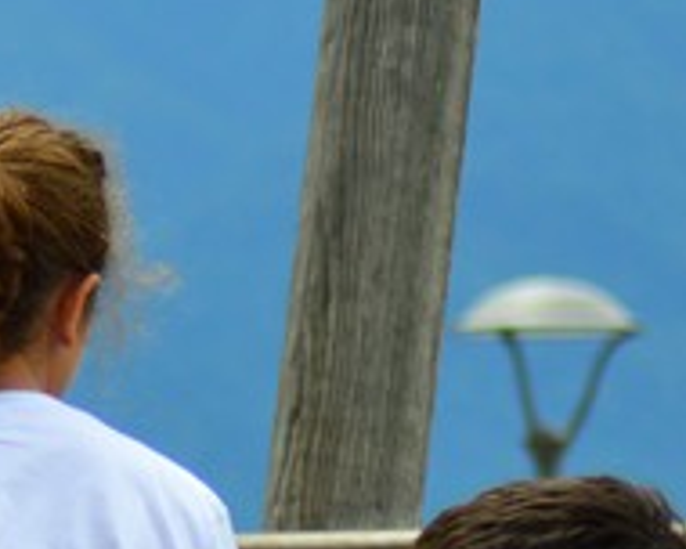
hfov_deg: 3.0
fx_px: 13086
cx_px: -1080
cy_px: 291
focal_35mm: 645
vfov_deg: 2.4
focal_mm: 85
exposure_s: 1/1250
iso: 200
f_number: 4
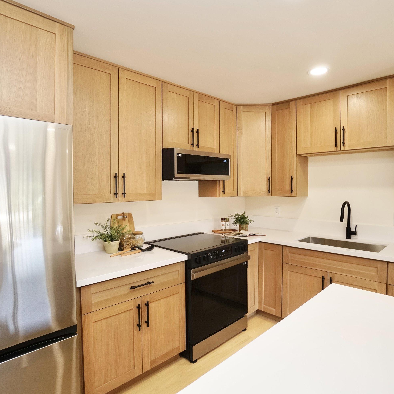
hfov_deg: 74.8
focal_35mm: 20
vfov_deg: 74.8
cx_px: 201
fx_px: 258
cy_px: 195
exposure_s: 1/160
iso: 1000
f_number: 4
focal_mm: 10
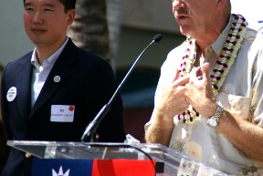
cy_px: 51
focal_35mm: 466
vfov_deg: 3.0
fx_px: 3410
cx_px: 194
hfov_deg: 4.4
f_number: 7.1
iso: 100
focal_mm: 200
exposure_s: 1/400
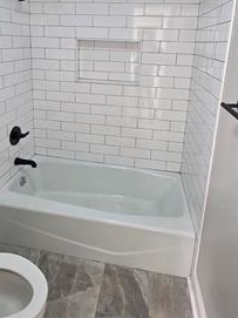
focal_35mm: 23
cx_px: 110
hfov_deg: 58.8
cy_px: 95
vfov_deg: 70.8
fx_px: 211
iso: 500
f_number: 2.2
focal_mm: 2.2
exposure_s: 1/60
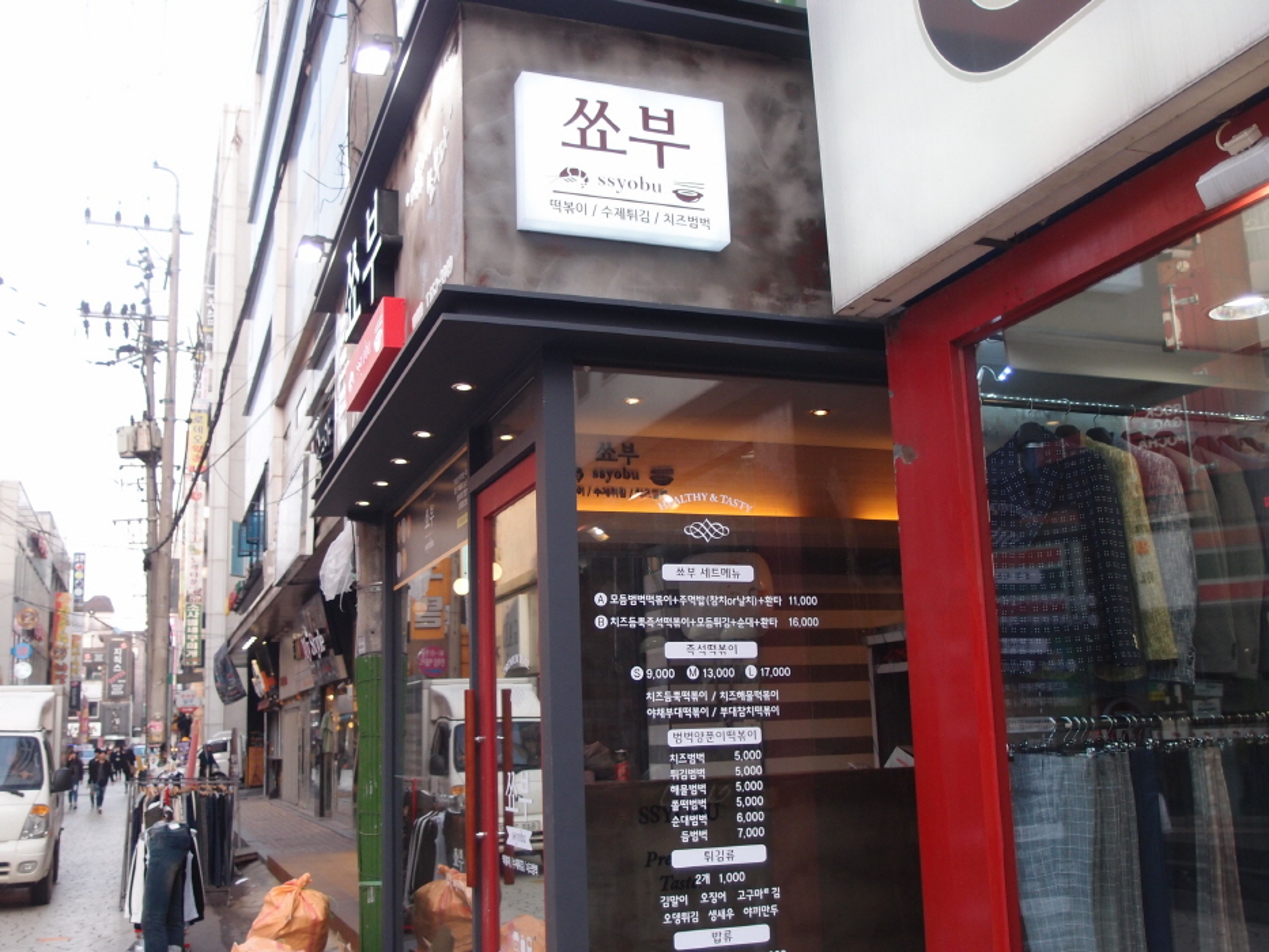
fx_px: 1247
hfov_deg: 54.0
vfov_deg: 41.8
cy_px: 476
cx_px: 634
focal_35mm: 34
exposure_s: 1/400
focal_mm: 7.41
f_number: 1.8
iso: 125
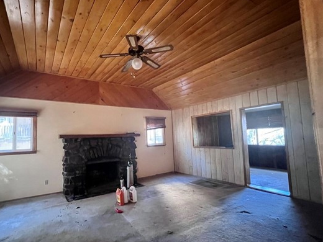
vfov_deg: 78.1
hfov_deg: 93.2
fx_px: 149
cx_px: 128
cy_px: 125
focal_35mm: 16
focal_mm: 1.57
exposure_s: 1/40
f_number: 1.8
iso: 1000
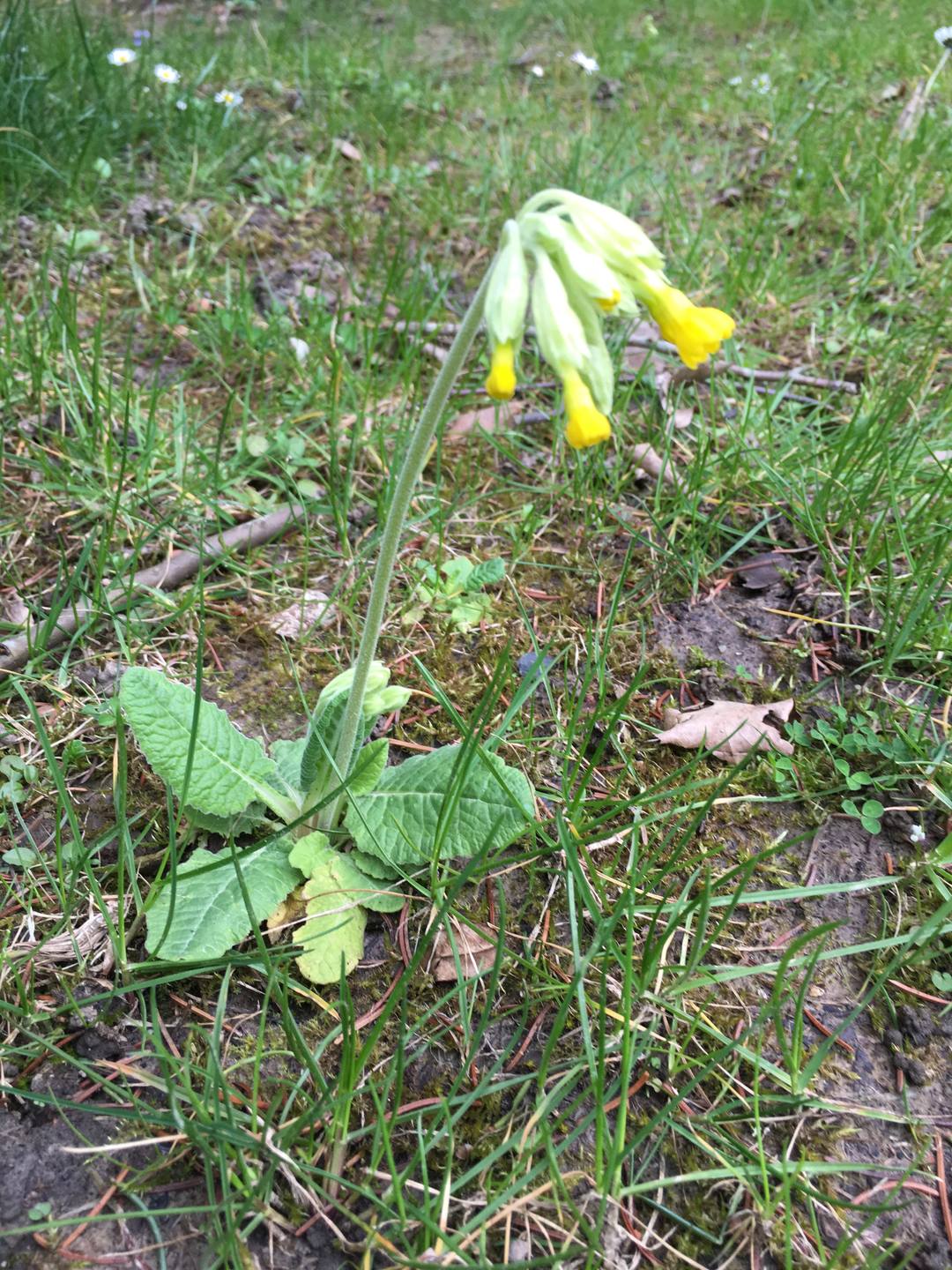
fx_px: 1063
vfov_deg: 61.7
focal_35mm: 29
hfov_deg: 48.2
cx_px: 476
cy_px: 635
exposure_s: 1/100
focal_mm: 4.15
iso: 40
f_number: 2.2
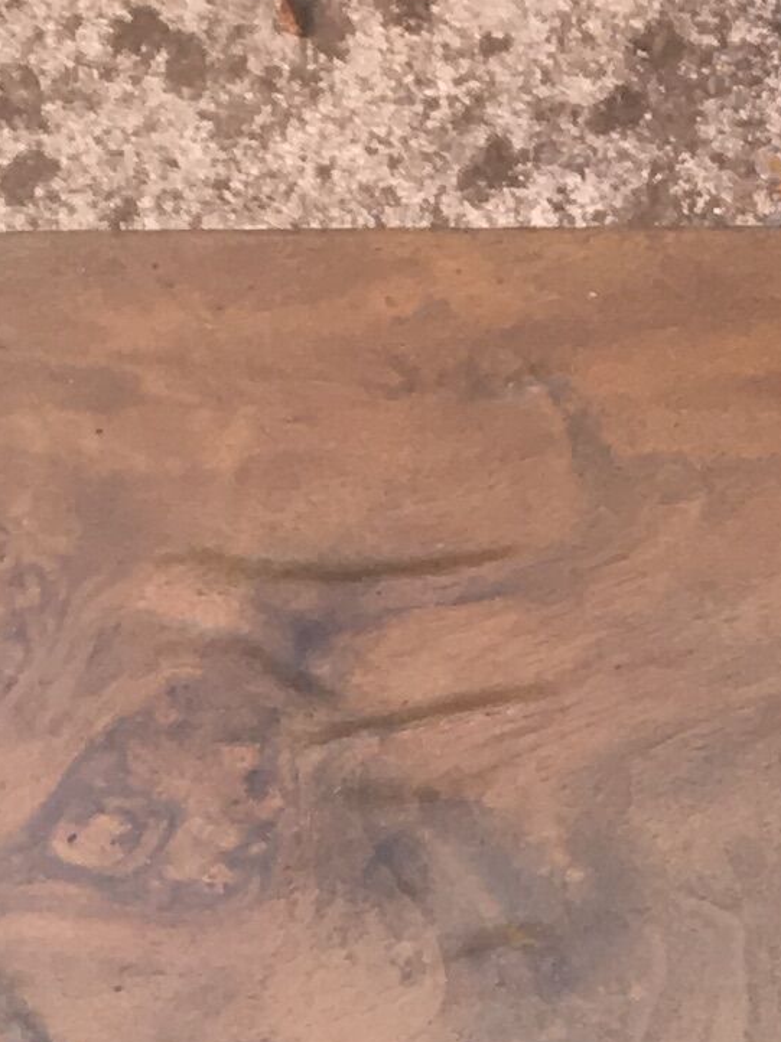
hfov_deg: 8.5
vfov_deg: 11.2
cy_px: 1986
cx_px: 1715
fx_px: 4876
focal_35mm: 162
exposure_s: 1/116
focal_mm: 4.15
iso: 25
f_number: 2.2
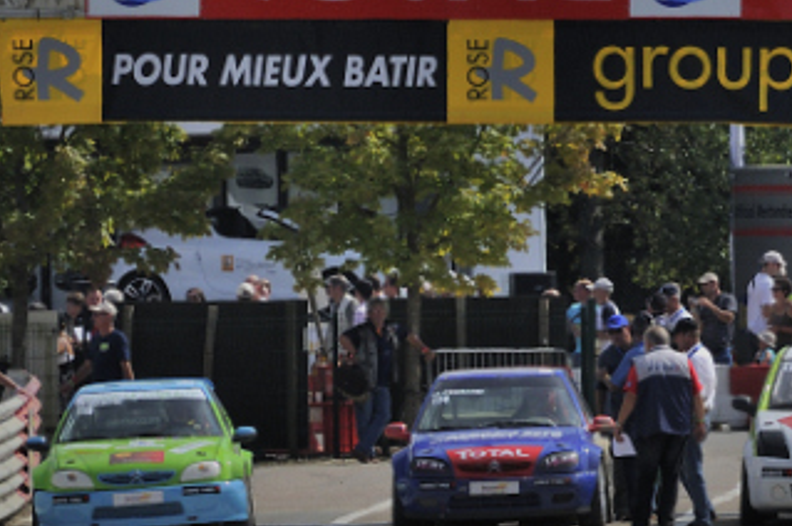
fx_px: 21669
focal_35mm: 986
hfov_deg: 2.1
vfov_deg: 1.4
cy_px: 112
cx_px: 894
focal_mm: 210
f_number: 8
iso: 400
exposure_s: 1/1000
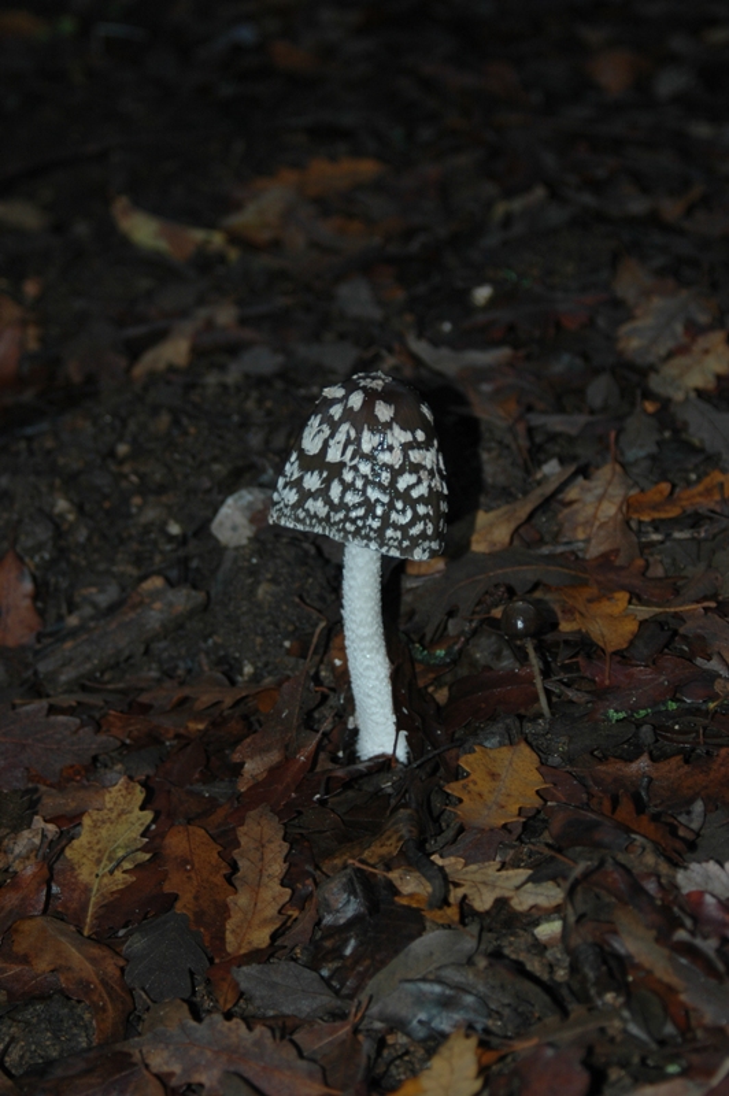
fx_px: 2373
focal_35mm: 78
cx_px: 364
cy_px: 548
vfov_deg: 26.0
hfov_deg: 17.5
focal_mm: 52
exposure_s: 1/60
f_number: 4.5
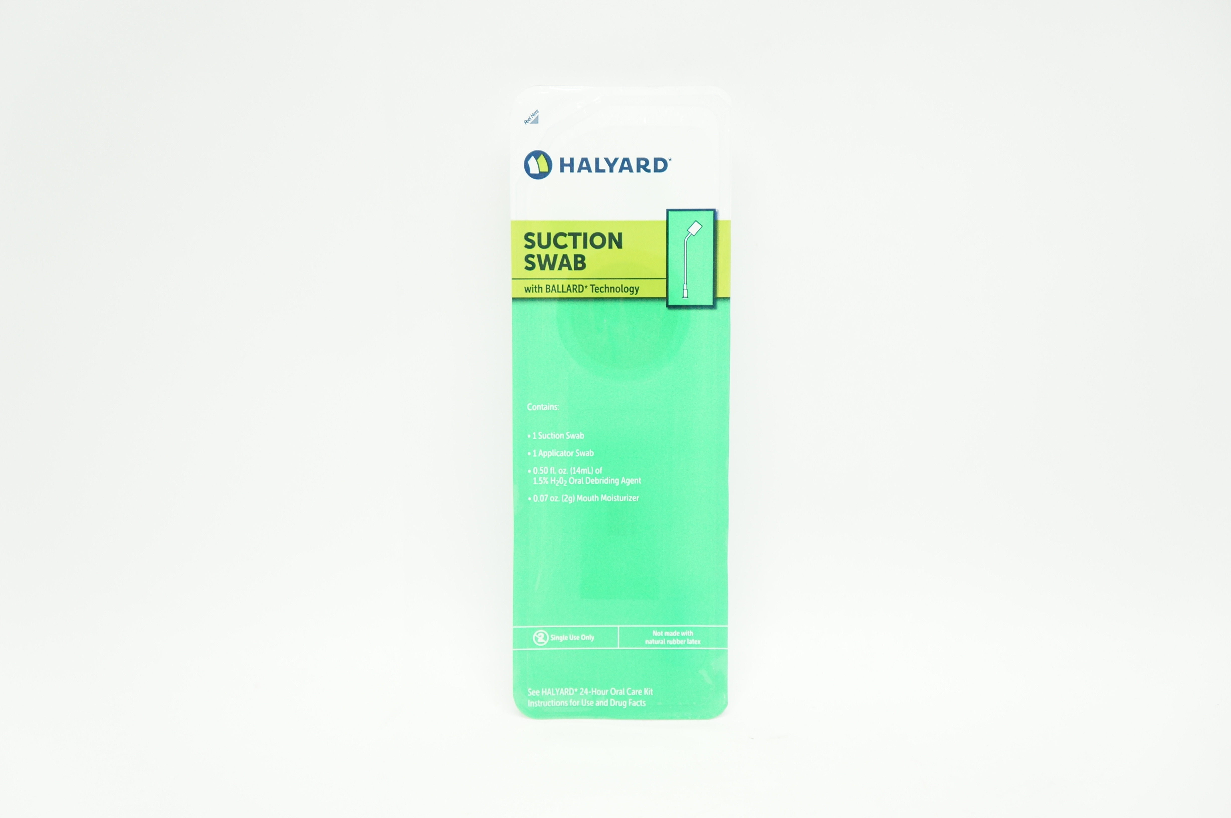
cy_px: 409
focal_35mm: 50
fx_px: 1691
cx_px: 616
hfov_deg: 40.0
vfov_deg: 27.2
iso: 400
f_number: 4.5
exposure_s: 1/80
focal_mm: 33
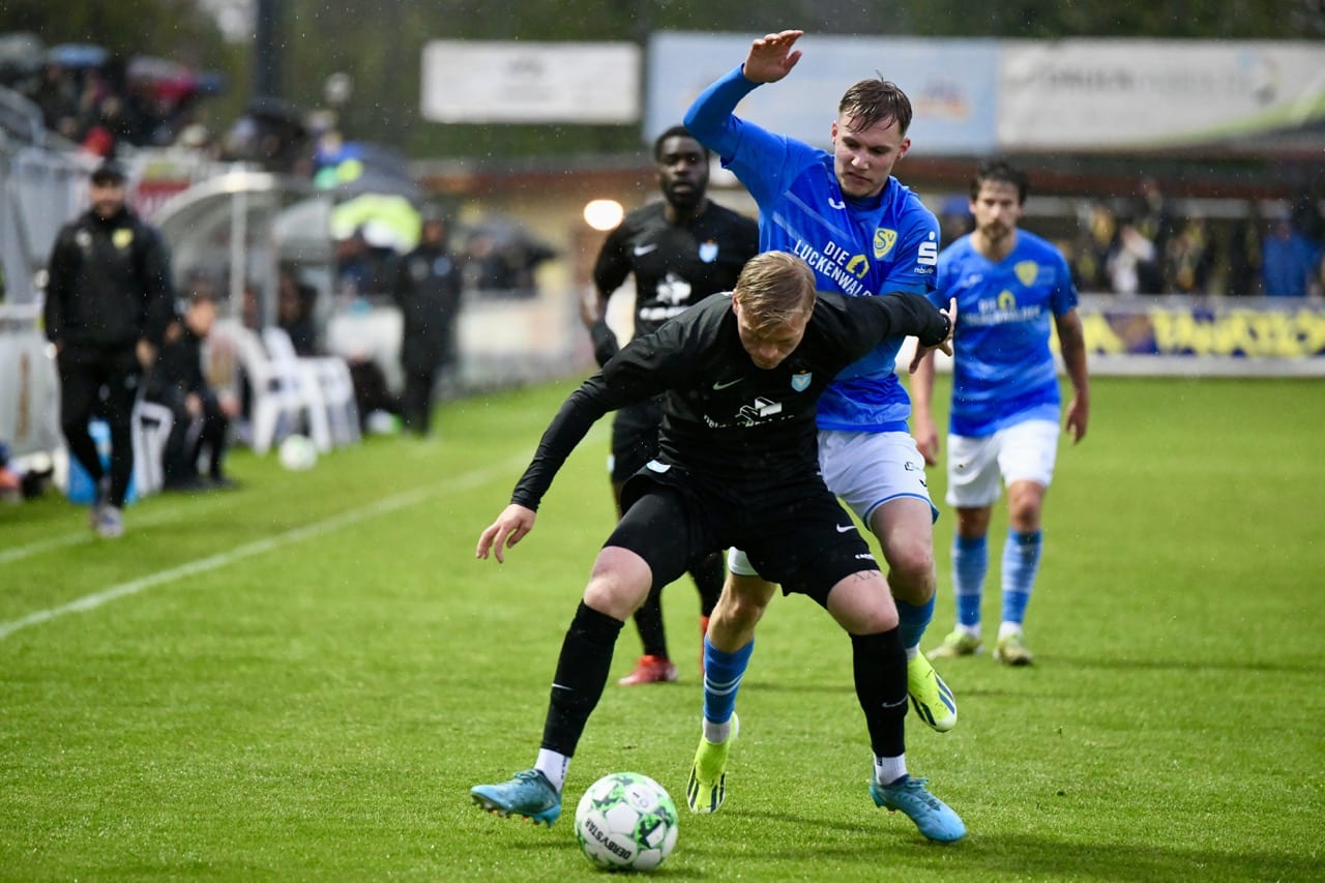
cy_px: 442
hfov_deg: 10.3
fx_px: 7360
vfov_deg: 6.9
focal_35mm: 200
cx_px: 662
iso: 8000
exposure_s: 1/1600
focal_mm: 200
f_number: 2.8
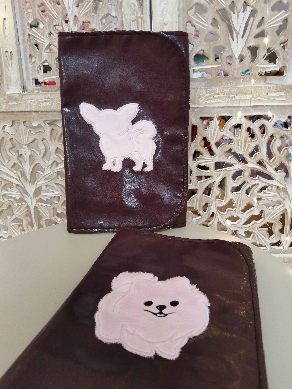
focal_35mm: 26
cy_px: 194
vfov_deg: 67.3
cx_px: 146
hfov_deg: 53.1
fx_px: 292
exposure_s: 1/33.3
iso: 1000
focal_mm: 4.95
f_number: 1.9
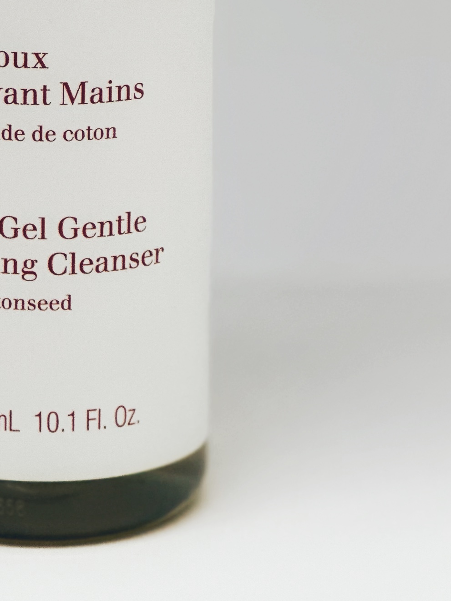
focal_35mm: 235
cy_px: 18
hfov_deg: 6.3
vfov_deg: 8.4
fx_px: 4082
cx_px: 33
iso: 80
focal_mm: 9
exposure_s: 1/121
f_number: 2.8
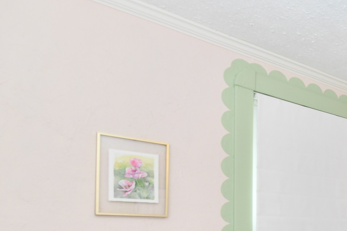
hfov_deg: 34.9
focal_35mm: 38
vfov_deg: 31.7
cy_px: 244
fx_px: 366
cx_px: 453
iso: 400
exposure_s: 1/60
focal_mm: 14
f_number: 5.6
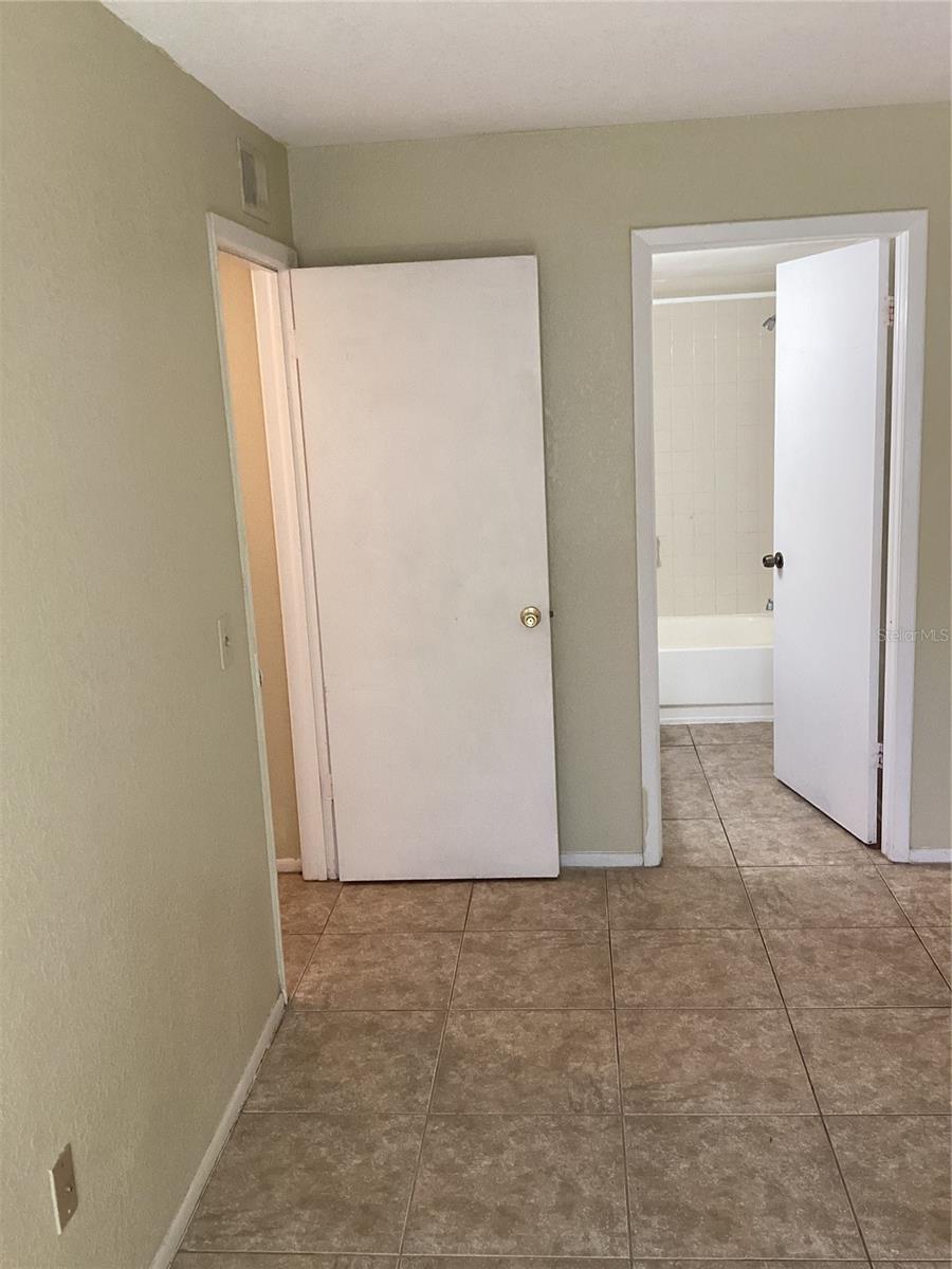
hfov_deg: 45.4
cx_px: 476
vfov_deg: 58.4
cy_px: 634
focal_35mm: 31
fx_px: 1137
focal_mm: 3.3
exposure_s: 1/60
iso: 125
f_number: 2.4
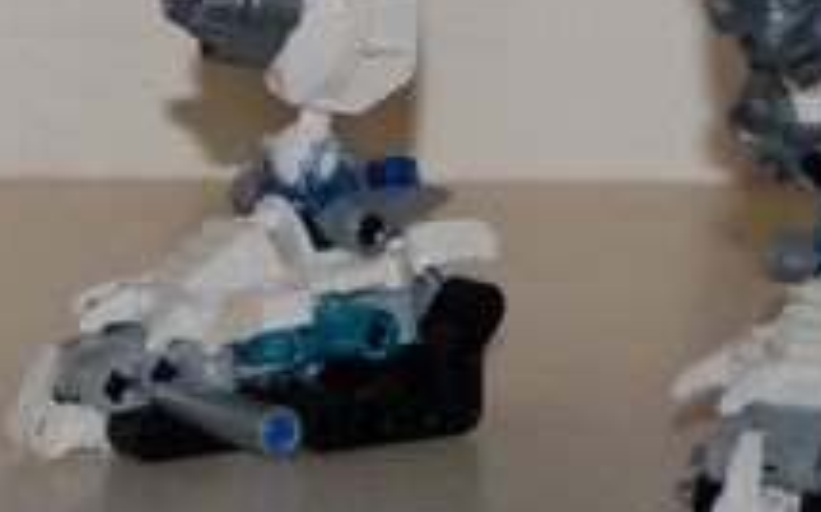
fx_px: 6215
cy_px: -352
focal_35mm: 278
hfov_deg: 7.6
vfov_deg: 4.7
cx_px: 477
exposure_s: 1/60
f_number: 5
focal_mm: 52
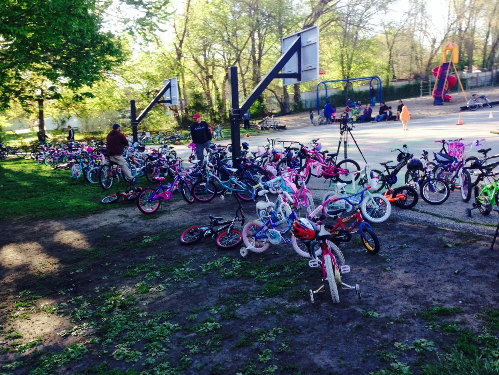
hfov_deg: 53.9
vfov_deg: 41.8
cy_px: 185
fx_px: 490
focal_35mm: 34
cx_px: 246
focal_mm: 4.12
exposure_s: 1/179
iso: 50
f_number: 2.4
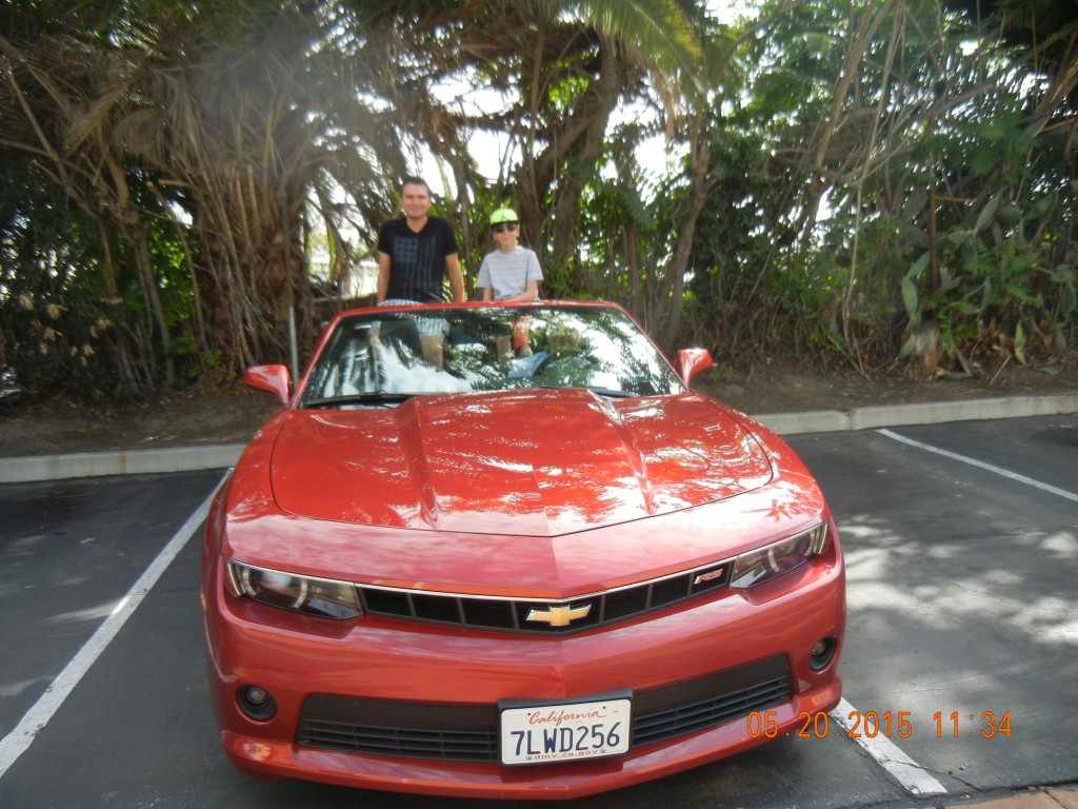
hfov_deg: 60.0
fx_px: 934
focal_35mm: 30
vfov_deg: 46.8
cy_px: 404
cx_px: 539
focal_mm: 5.4
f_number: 3.5
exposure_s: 1/304
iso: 160
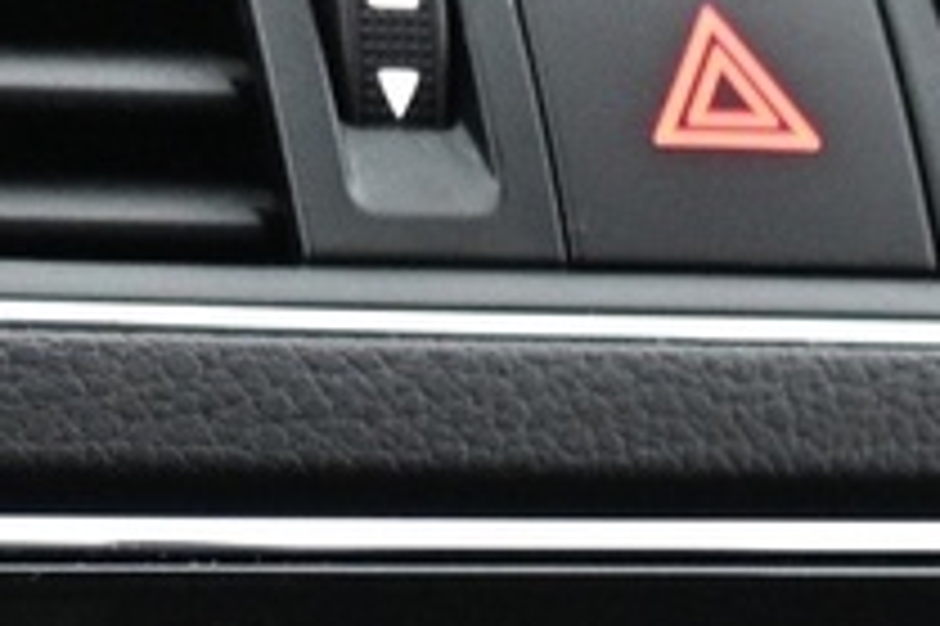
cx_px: 720
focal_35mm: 186
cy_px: 1576
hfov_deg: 11.0
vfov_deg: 6.9
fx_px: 4853
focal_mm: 16
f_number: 3.5
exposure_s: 1/30
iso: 1600
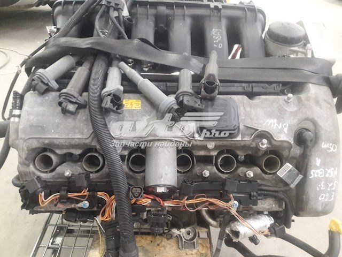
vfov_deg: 49.7
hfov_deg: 63.4
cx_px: 171
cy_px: 128
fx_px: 277
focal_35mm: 28
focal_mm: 3.7
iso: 400
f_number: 1.9
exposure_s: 1/17
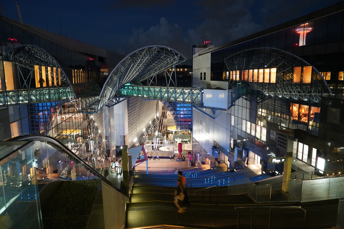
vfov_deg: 53.2
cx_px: 172
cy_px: 114
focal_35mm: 24
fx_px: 229
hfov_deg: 73.7
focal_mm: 24
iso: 6400
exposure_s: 1/10
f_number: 4.5
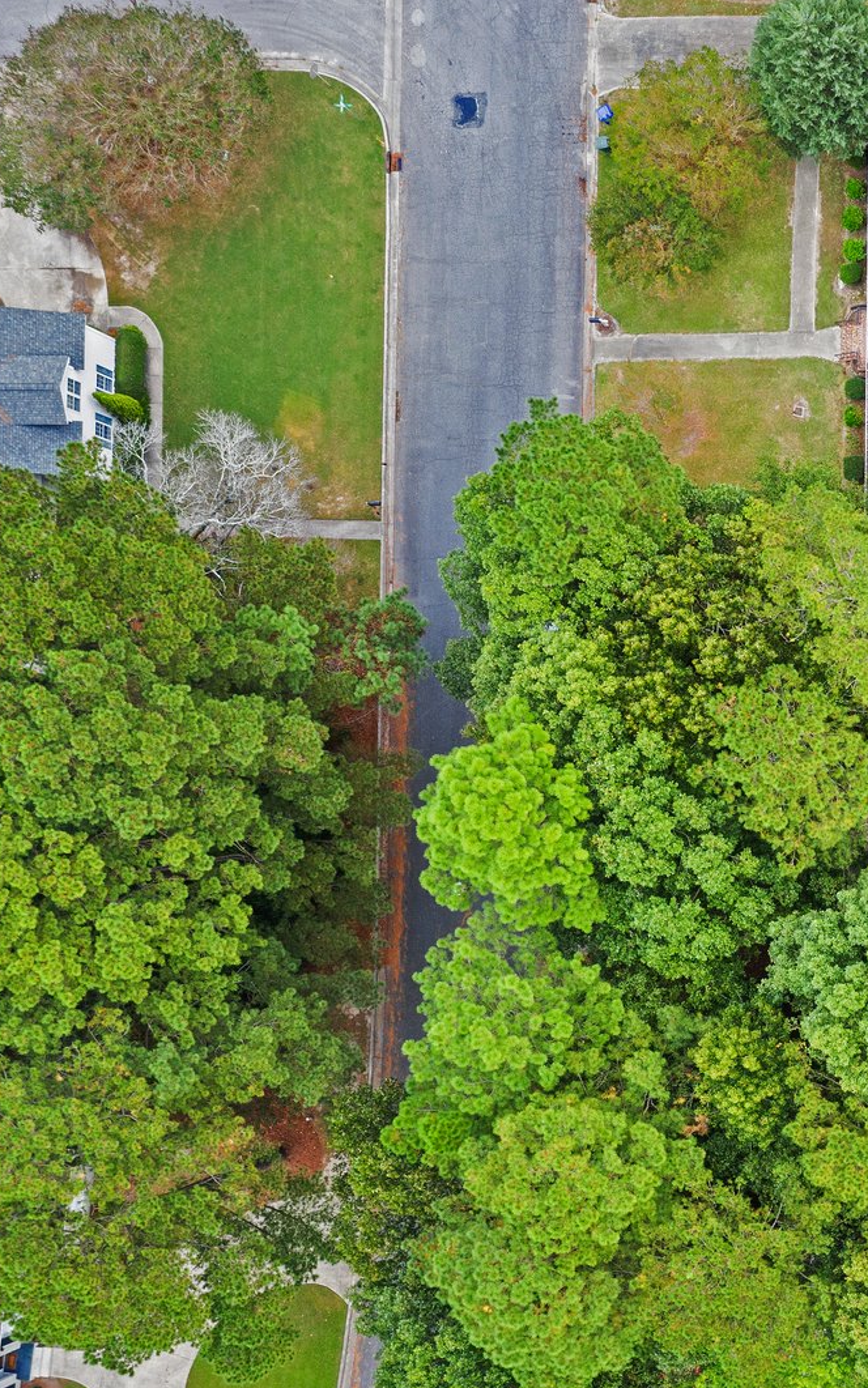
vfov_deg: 36.7
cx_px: 1131
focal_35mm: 55
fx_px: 2081
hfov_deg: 21.3
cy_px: 848
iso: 100
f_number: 5
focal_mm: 10.26
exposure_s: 1/30
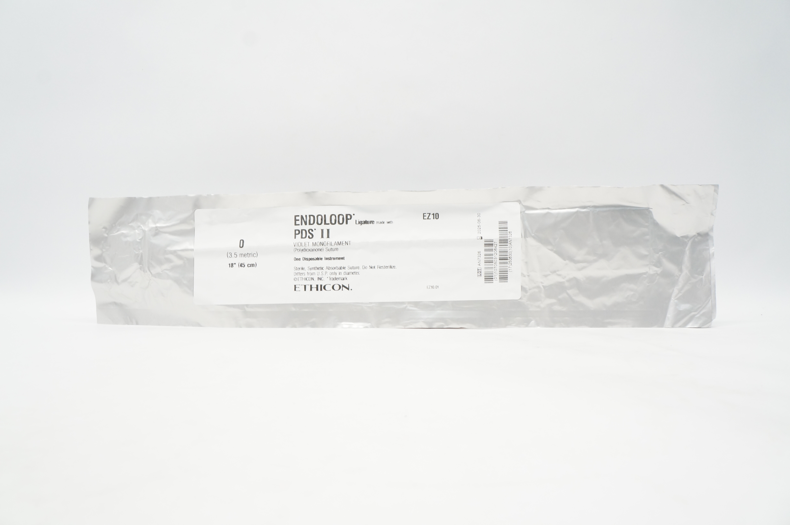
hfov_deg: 67.4
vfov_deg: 47.8
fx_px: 592
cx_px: 395
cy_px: 262
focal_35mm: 27
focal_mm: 18
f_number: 8
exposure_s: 1/40
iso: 800
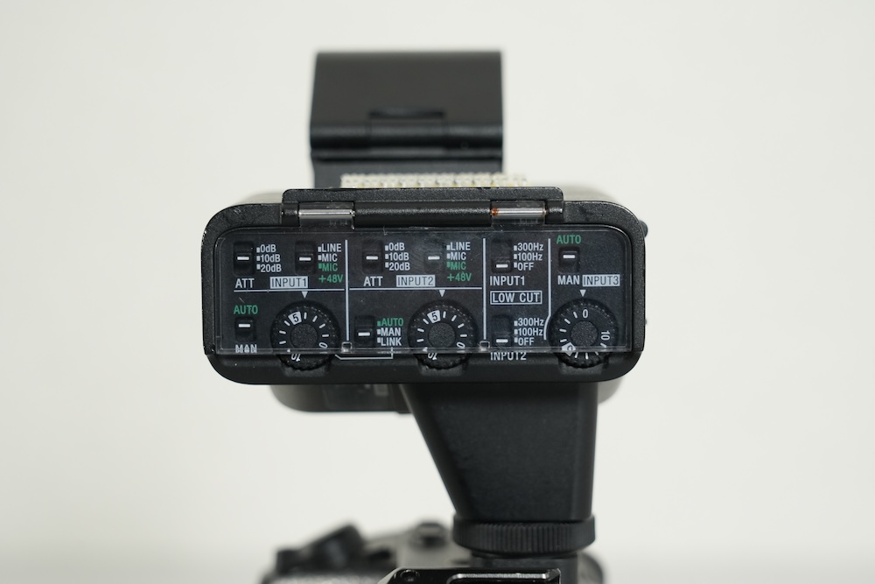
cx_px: 438
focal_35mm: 105
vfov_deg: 13.0
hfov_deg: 19.5
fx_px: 2552
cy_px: 292
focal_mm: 105
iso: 1600
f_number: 8
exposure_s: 1/100
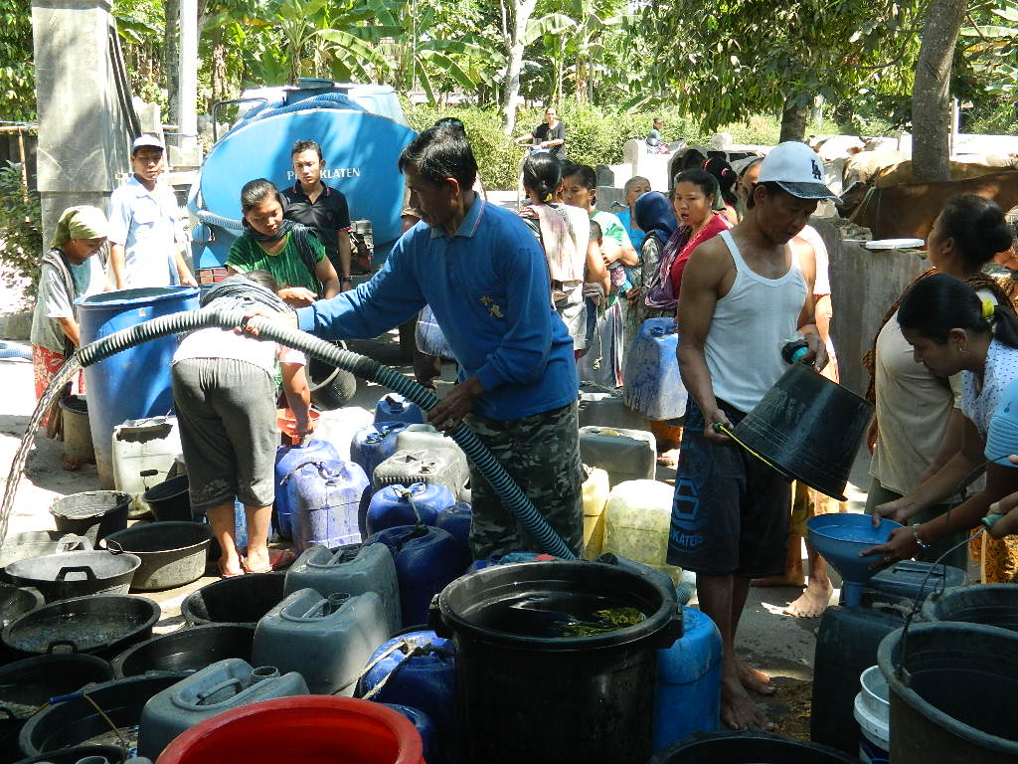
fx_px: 1206
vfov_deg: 35.1
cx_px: 509
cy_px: 382
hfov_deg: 45.8
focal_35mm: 41
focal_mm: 7.3
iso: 250
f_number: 3.5
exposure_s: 1/320
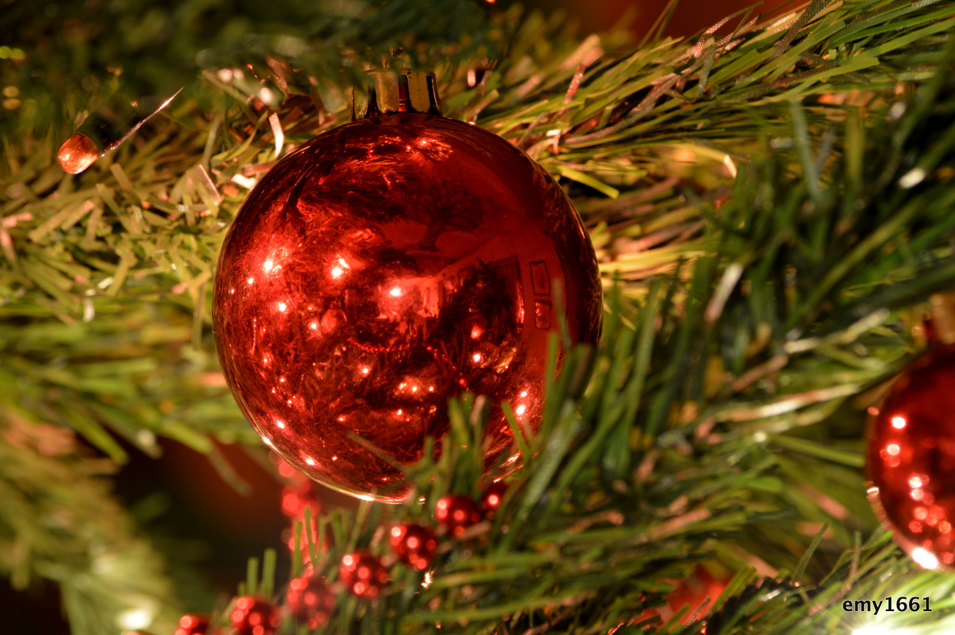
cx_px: 478
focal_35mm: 300
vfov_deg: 4.6
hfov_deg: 6.9
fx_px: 7952
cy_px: 318
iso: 100
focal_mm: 200
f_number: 11
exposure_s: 25
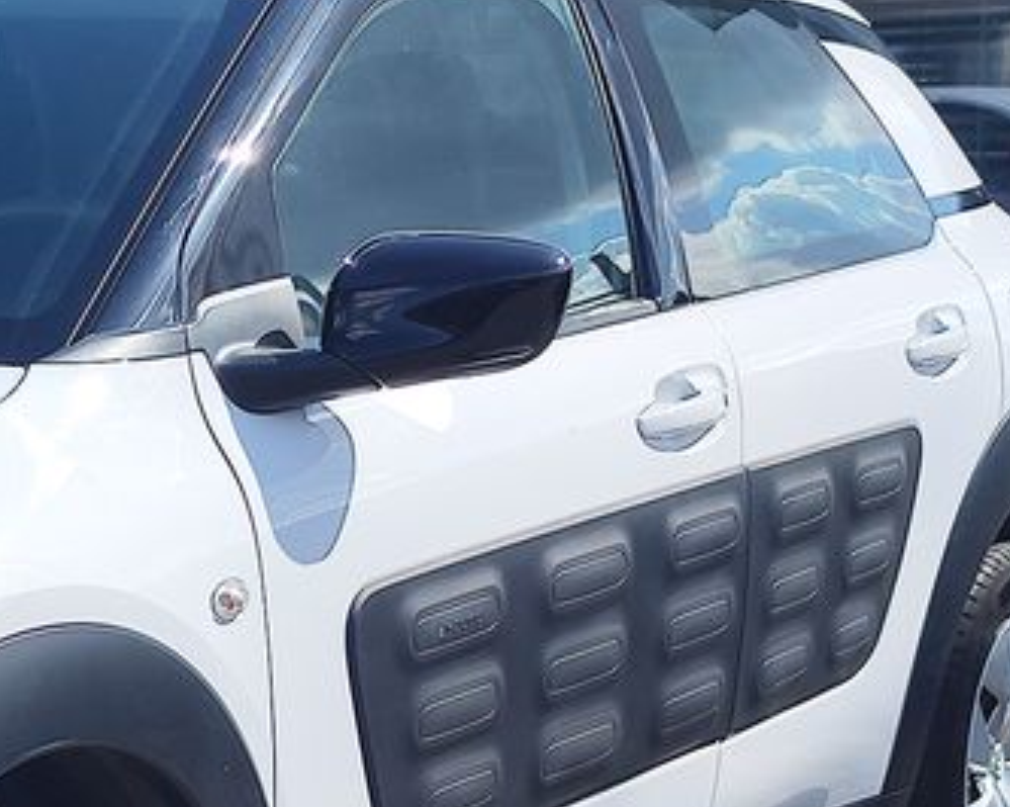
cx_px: -382
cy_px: 765
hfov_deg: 20.9
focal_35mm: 81
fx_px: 2420
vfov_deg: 18.5
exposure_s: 1/1139
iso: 50
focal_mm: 7.01
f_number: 1.69
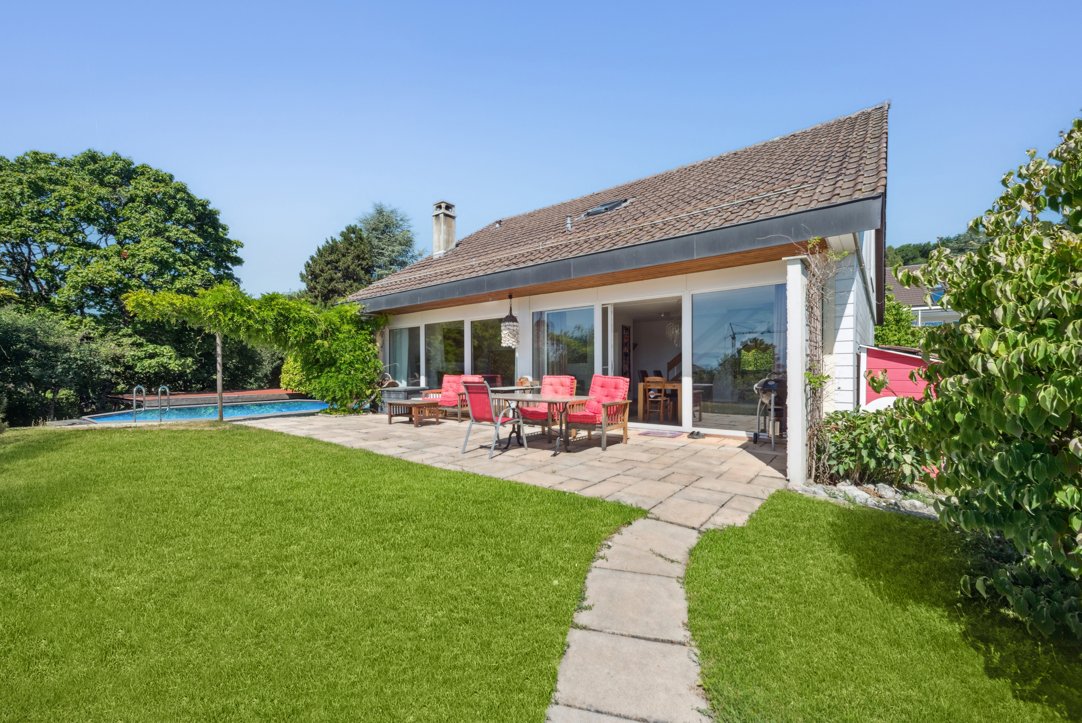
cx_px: 541
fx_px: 421
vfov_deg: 81.3
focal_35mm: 14
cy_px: 362
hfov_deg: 104.2
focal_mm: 14
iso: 200
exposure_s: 1/320
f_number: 11
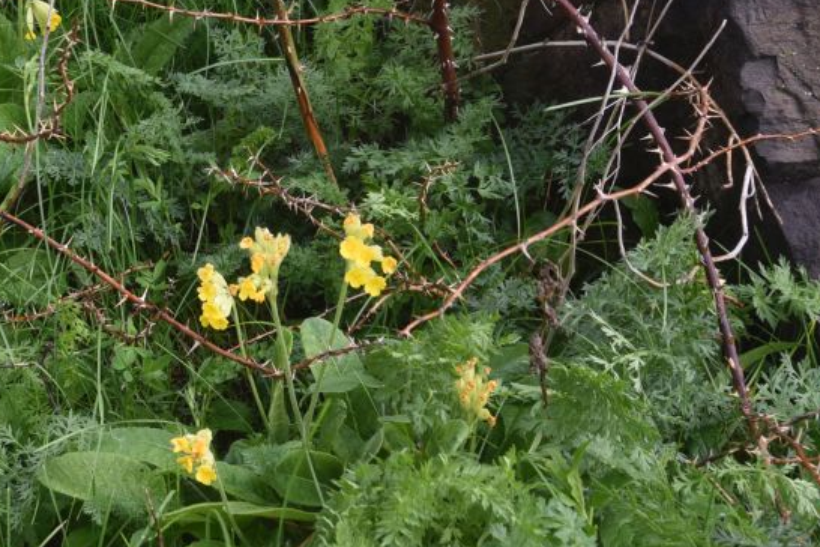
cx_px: -81
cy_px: -14
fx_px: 2710
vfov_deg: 11.4
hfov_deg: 16.7
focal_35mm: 119
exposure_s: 1/160
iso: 800
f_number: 9
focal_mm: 50
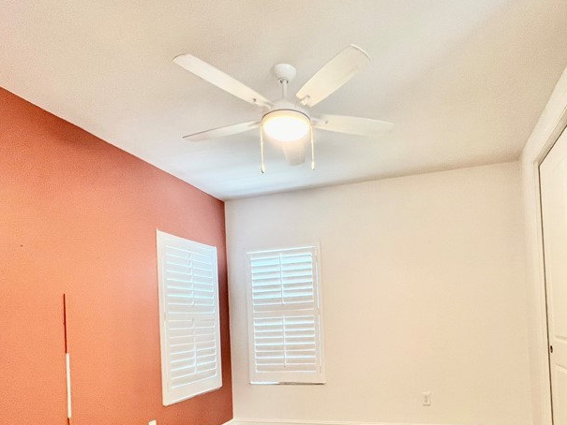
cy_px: 312
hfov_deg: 75.7
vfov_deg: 58.4
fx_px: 360
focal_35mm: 22
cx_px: 336
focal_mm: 1.57
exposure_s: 1/60
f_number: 1.8
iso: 320
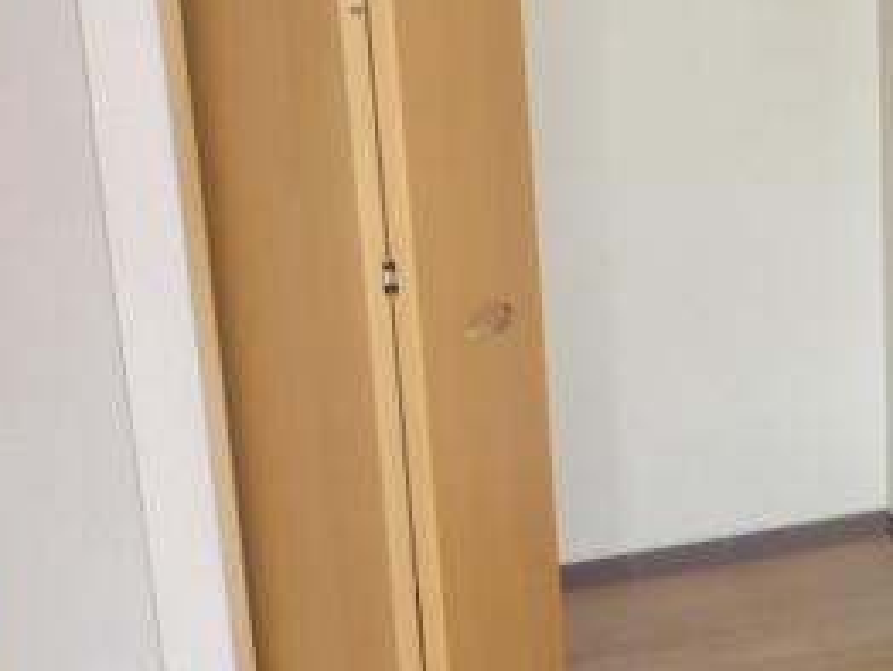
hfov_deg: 30.0
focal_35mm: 61
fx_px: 1575
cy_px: 184
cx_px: 845
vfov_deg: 23.9
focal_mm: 4.4
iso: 160
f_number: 2.8
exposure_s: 1/30
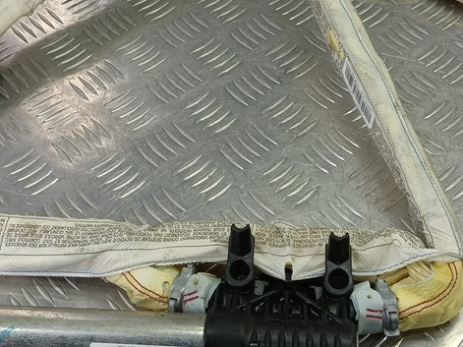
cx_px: 259
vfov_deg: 28.9
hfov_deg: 38.1
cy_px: 123
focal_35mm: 50
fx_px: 669
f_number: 1.6
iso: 91
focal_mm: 4.11
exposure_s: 1/50
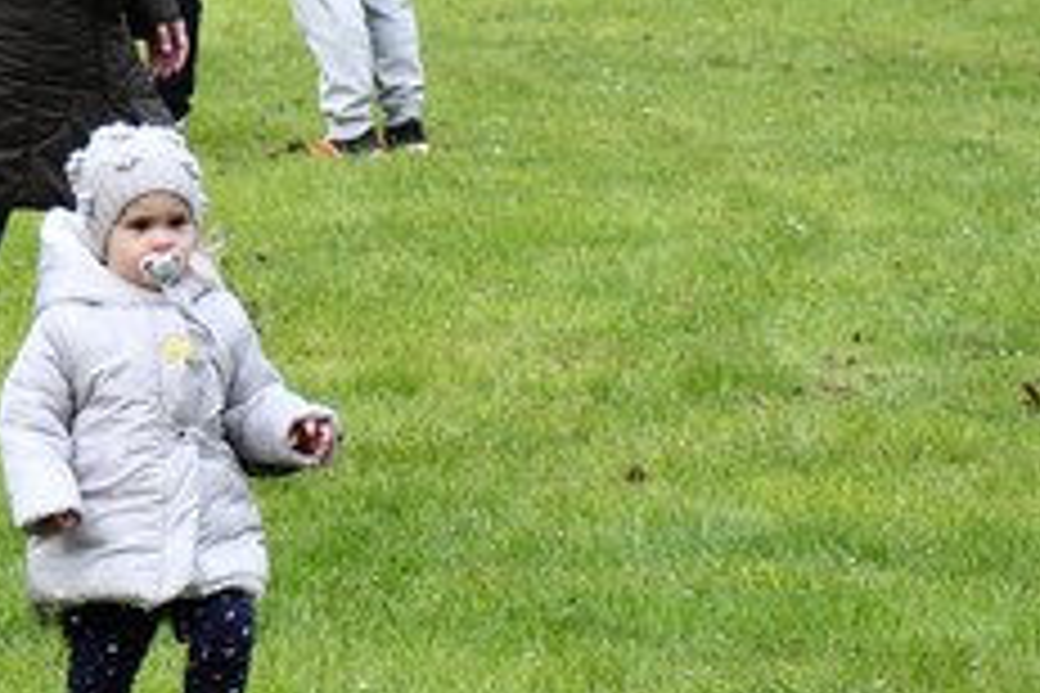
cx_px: -459
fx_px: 15368
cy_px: -97
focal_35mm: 532
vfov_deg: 2.6
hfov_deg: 3.9
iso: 220
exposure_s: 1/500
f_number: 5.6
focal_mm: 80
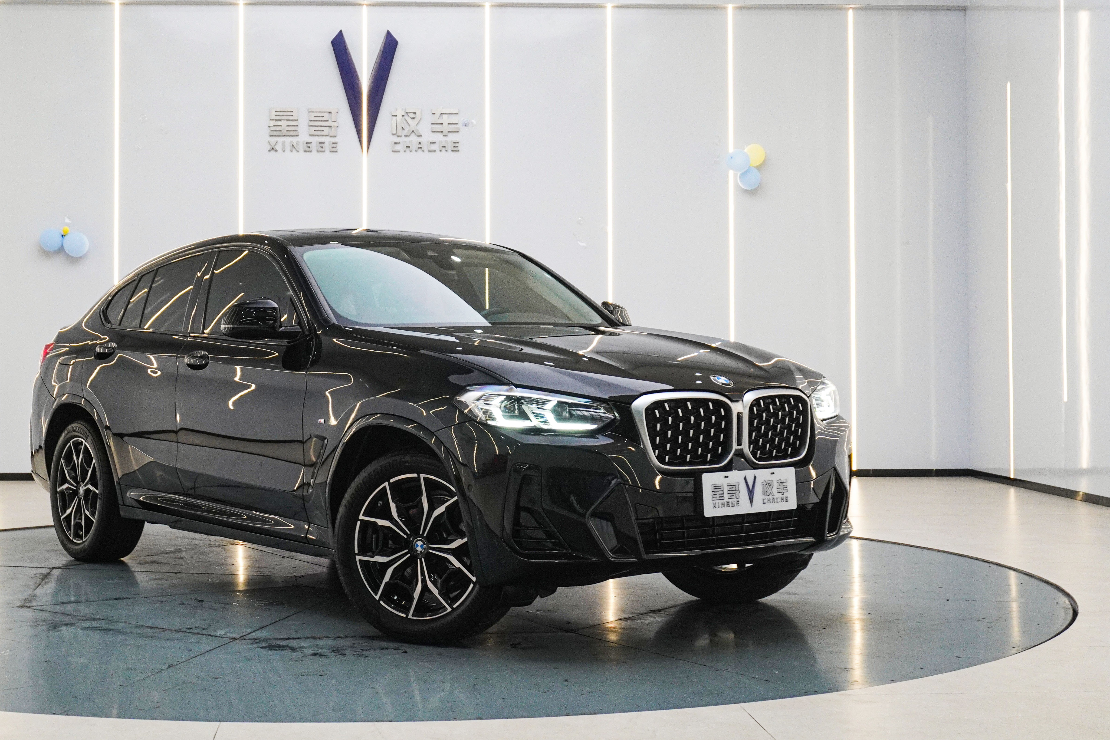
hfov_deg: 36.4
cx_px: 454
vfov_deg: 24.7
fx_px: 1684
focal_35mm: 55
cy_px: 298
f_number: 6.3
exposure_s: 1/80
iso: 1000
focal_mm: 29
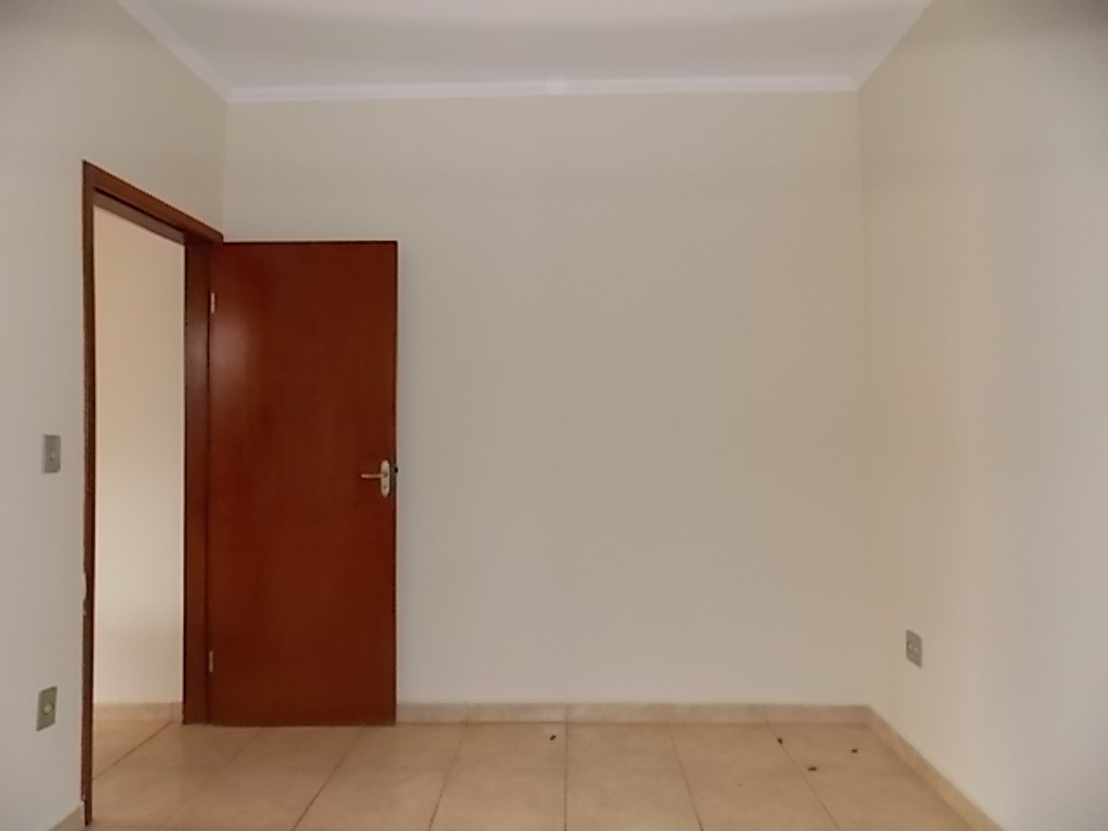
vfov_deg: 58.9
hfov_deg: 73.9
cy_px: 416
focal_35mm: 23
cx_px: 554
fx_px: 736
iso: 200
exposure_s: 1/30
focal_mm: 4
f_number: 3.1
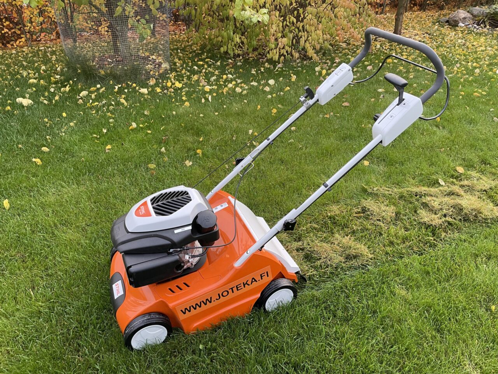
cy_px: 187
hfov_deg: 67.3
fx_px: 374
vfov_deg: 53.1
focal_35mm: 26
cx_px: 249
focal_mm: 4.2
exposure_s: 1/87
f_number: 1.6
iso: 125
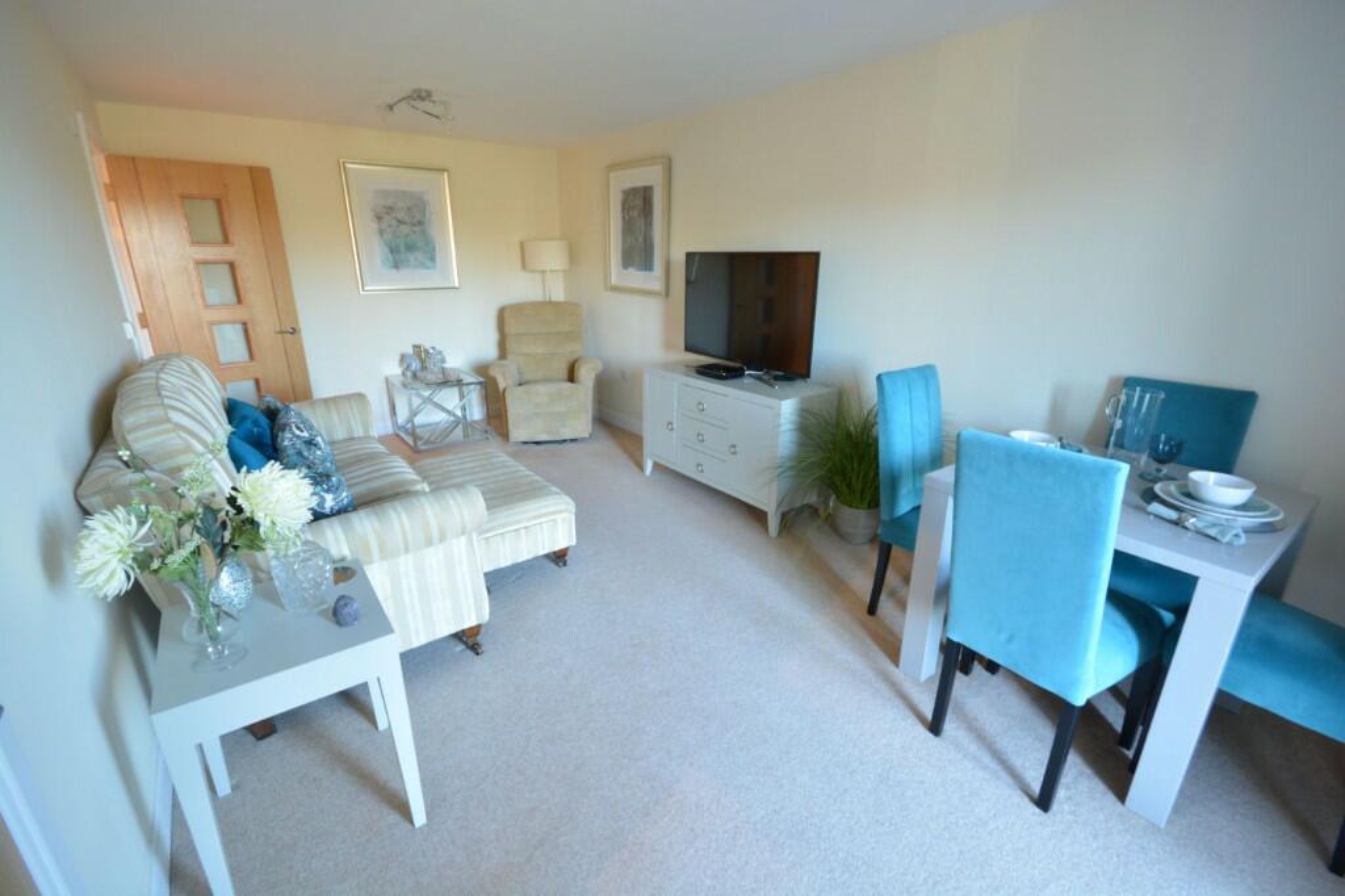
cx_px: 672
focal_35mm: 15
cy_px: 448
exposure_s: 1/2.5
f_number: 8
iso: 400
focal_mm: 10
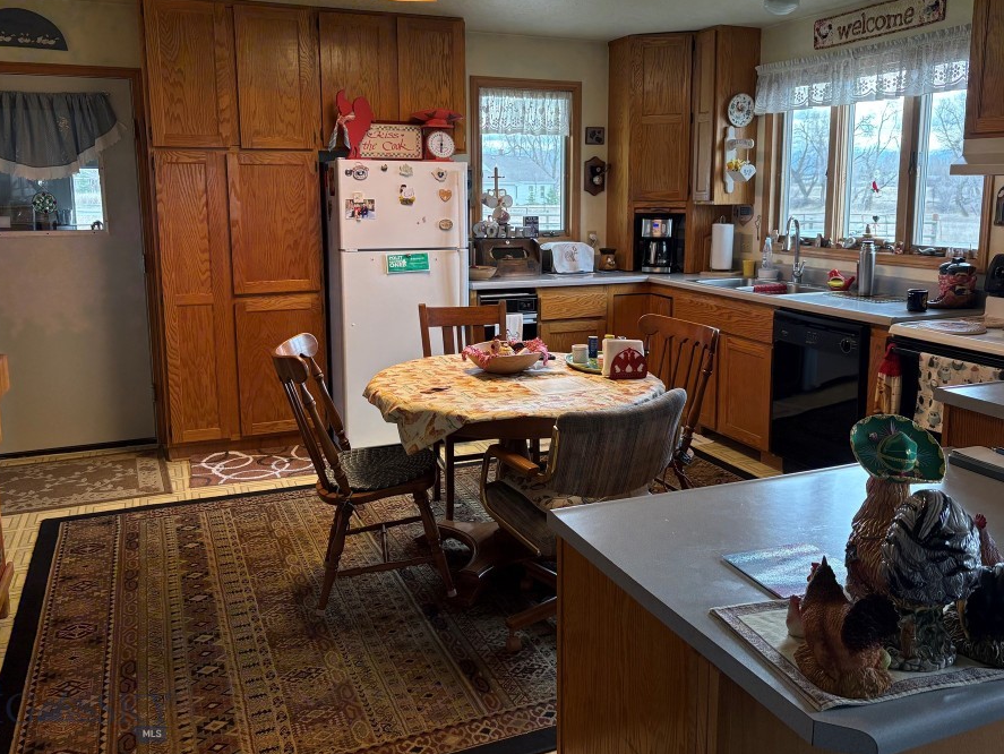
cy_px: 323
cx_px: 533
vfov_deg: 46.7
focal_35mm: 30
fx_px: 870
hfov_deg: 59.9
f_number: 1.6
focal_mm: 5.96
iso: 160
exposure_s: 1/120
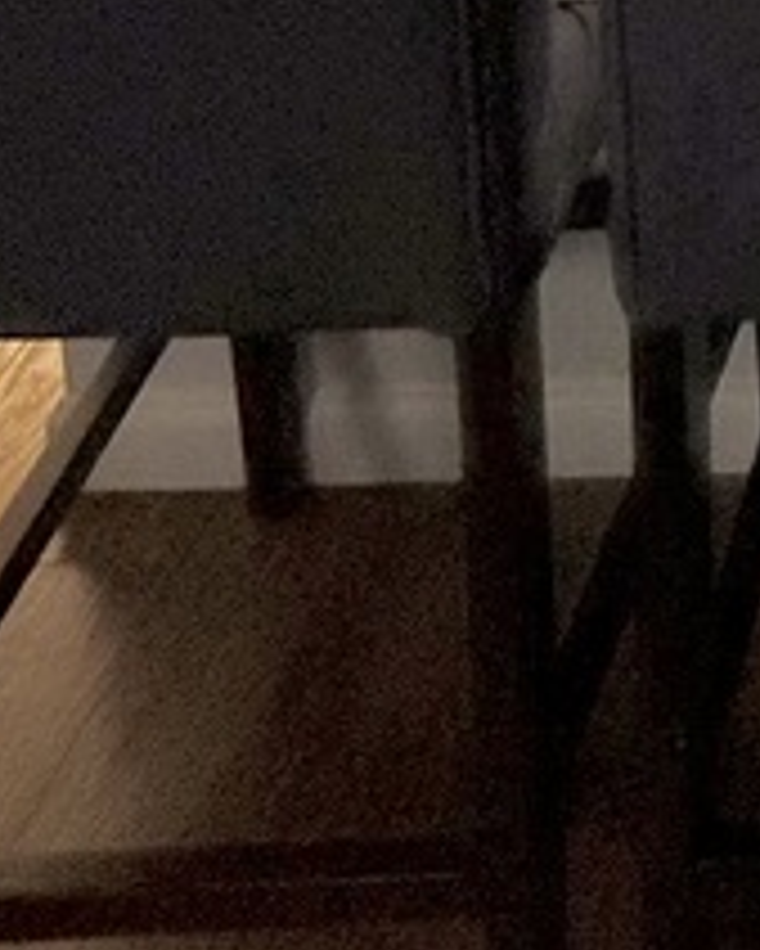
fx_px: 1967
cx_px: 1394
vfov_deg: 18.4
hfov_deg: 17.5
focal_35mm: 70
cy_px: -932
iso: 250
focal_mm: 2.22
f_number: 2.2
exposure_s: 1/120
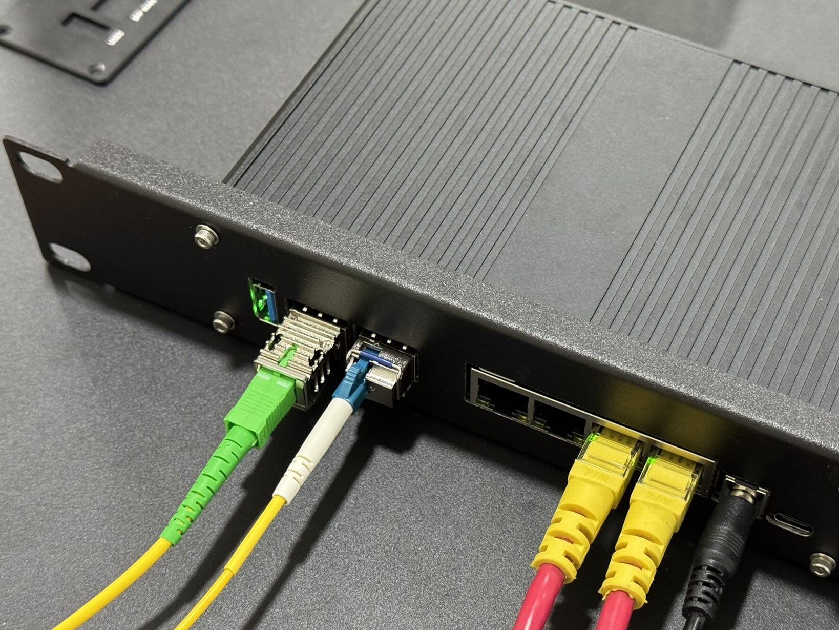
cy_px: 360
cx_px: 512
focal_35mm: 60
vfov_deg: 24.4
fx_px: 1454
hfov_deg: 32.1
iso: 500
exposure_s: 1/33
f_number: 1.78
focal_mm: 6.76
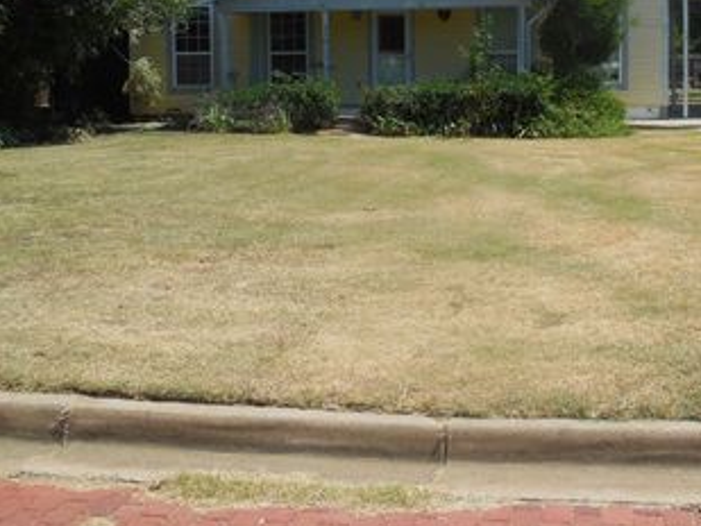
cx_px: 529
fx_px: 1114
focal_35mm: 55
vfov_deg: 26.2
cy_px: 117
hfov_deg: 34.2
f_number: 3.4
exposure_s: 1/1600
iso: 125
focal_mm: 6.1
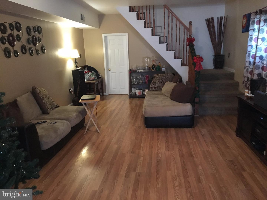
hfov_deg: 61.7
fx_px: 224
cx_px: 134
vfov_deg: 48.2
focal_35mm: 29
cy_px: 100
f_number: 2.2
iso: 250
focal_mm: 4.15
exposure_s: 1/15
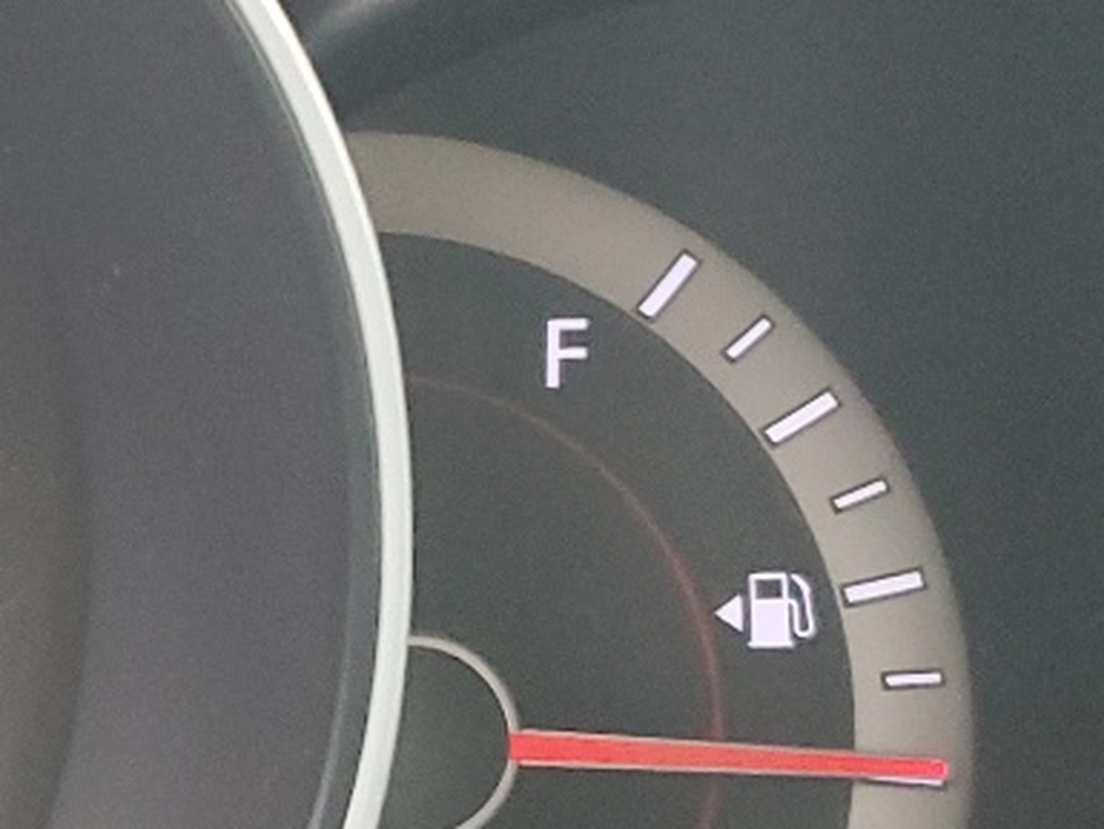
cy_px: 505
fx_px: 3445
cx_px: -895
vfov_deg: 13.7
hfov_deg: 15.6
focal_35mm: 108
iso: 215
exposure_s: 1/60.2
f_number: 1.5
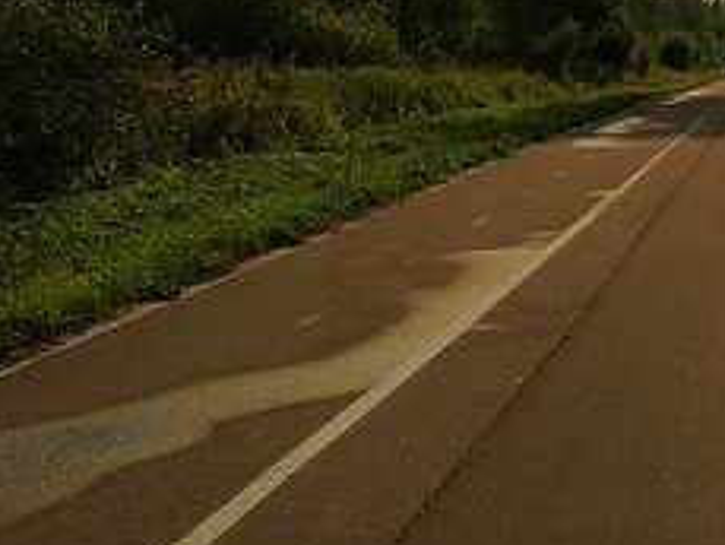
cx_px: 921
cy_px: -119
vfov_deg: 12.9
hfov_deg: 16.7
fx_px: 2347
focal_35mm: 112
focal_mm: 3.94
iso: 250
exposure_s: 1/11810
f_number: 1.9
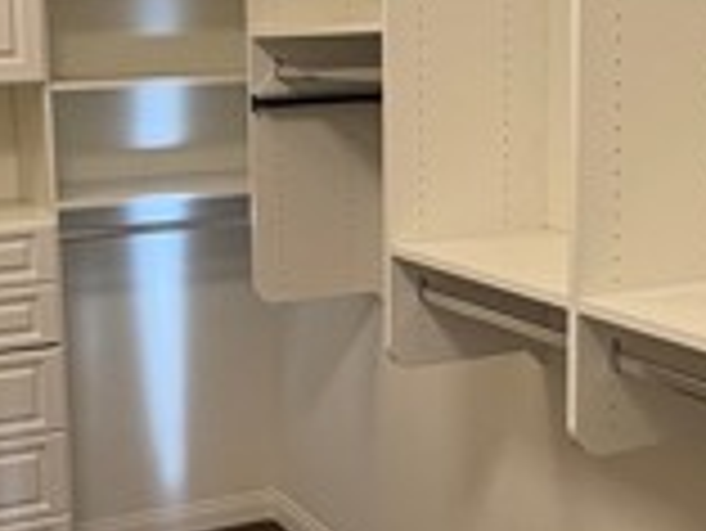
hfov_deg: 33.2
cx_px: 189
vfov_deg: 25.6
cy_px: 194
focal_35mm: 57
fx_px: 1163
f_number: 2.2
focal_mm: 2.22
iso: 160
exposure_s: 1/60
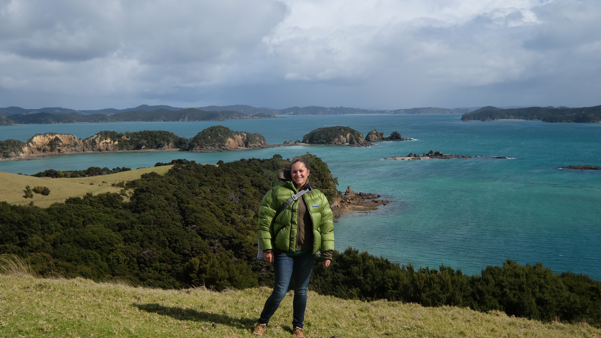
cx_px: 299
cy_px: 188
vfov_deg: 31.2
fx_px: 606
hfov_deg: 52.8
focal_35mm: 38
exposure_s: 1/400
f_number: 14
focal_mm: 24
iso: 400
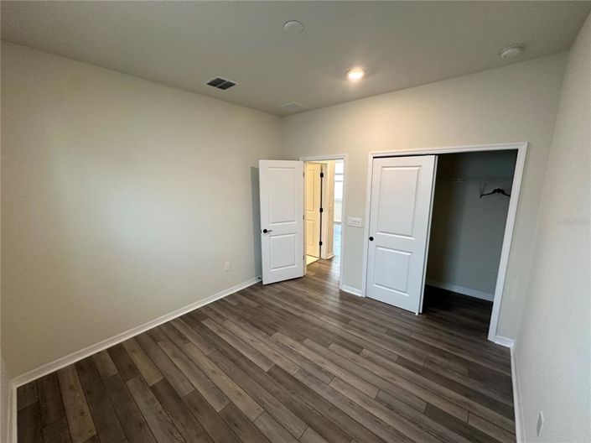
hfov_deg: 102.1
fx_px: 239
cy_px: 222
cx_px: 296
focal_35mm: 14
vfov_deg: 85.6
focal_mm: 2.22
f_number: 2.2
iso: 250
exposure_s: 1/120
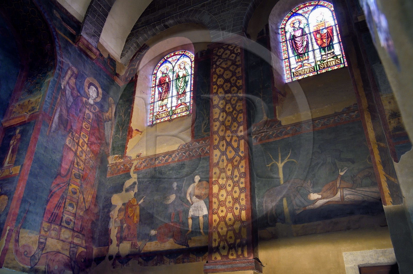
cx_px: 206
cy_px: 137
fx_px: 367
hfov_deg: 58.8
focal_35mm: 32
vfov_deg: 41.0
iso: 1600
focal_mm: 32
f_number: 8
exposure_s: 1/3.33
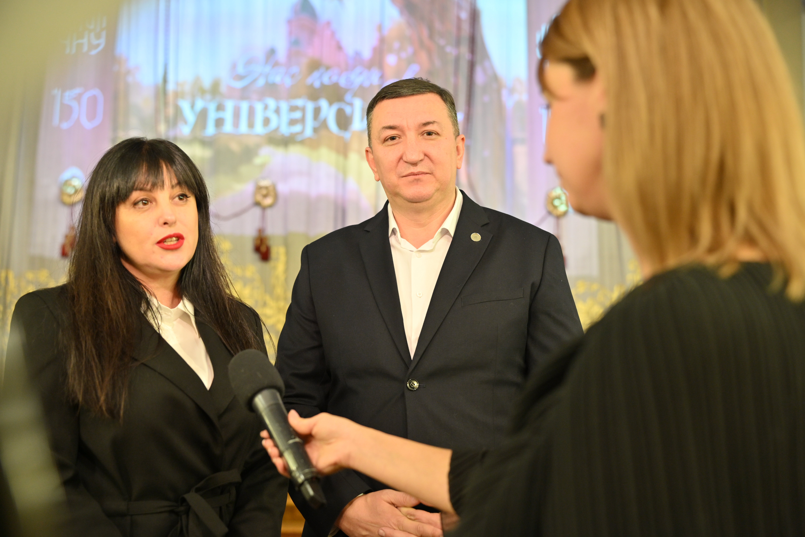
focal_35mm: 42
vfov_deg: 31.9
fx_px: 939
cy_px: 268
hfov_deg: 46.4
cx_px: 402
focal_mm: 42
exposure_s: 1/50
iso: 1250
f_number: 2.8
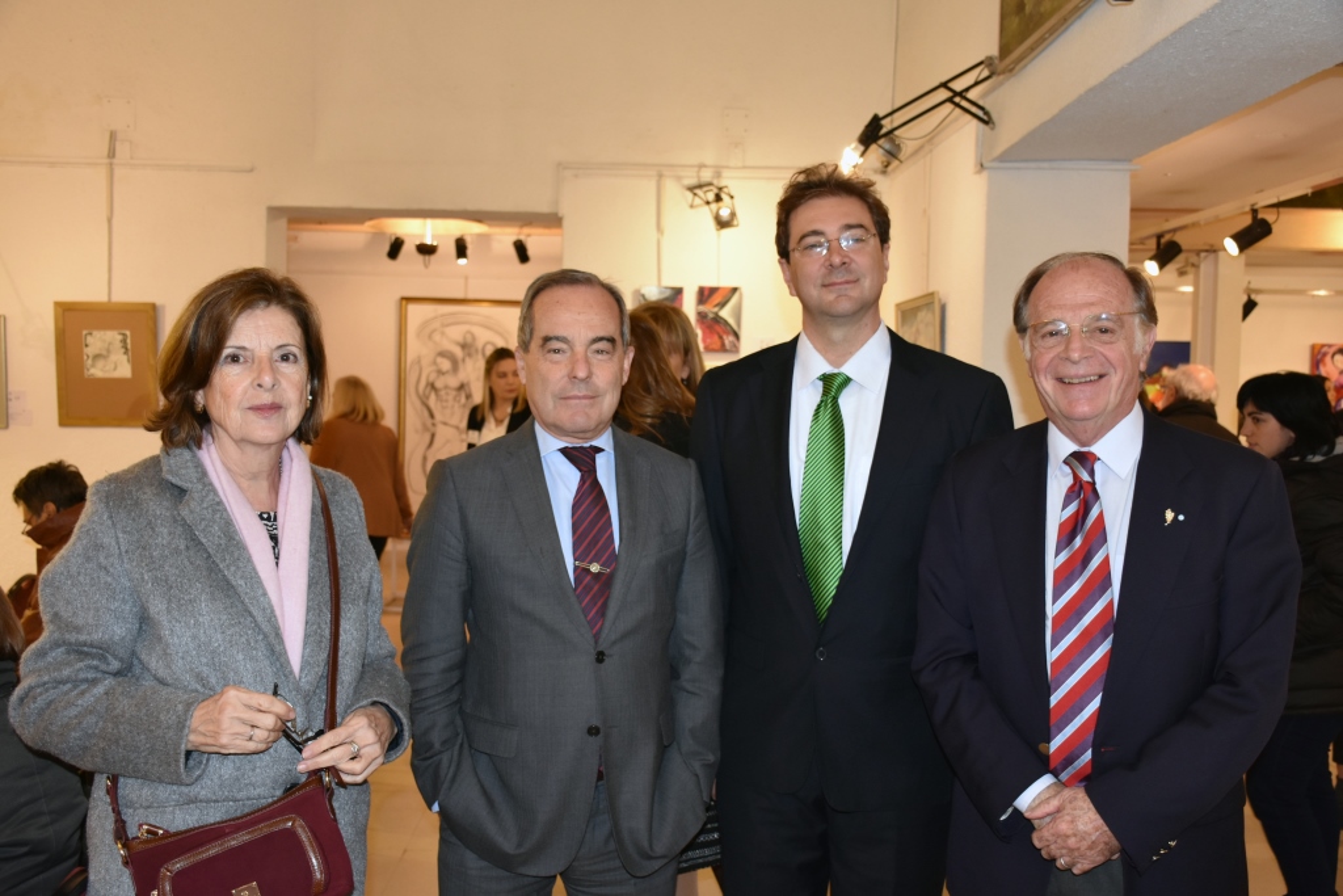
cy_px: 448
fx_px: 1287
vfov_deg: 38.4
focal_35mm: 34
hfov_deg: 55.1
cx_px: 672
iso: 1000
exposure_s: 1/60
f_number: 3.8
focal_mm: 23
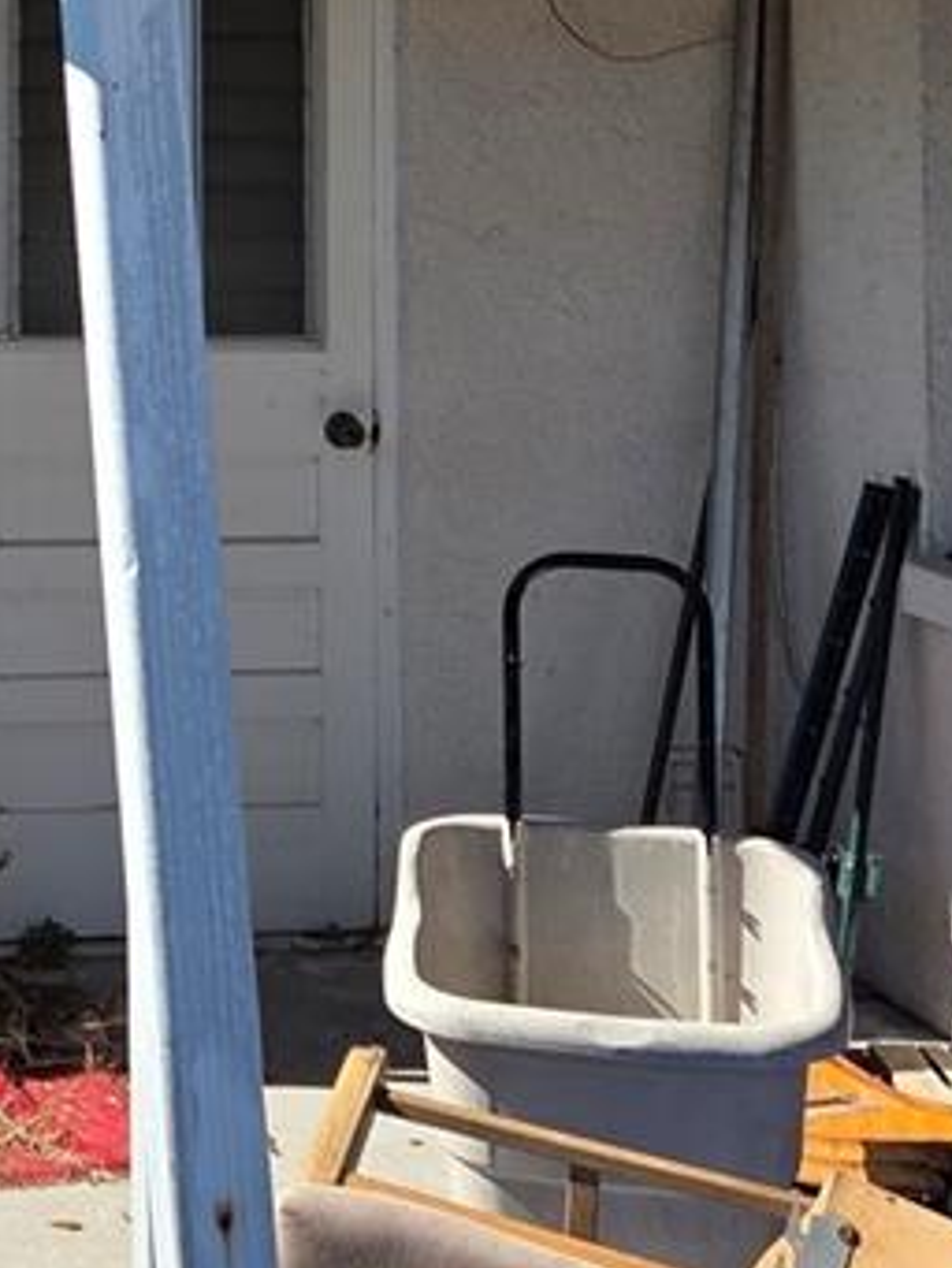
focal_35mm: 81
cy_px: -7
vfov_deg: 23.1
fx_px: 2968
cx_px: -178
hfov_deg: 17.4
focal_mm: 5.4
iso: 80
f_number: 1.8
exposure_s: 1/3464
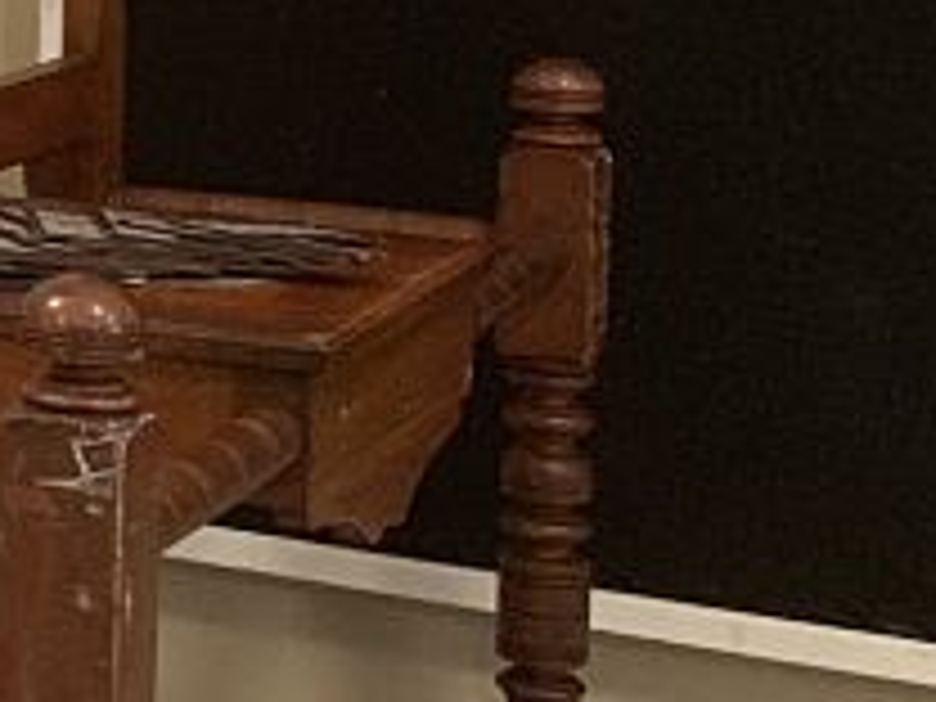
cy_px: -130
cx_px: -1107
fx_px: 3380
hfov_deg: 13.0
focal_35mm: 125
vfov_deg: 11.6
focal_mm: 4.25
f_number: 1.8
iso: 400
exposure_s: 1/25
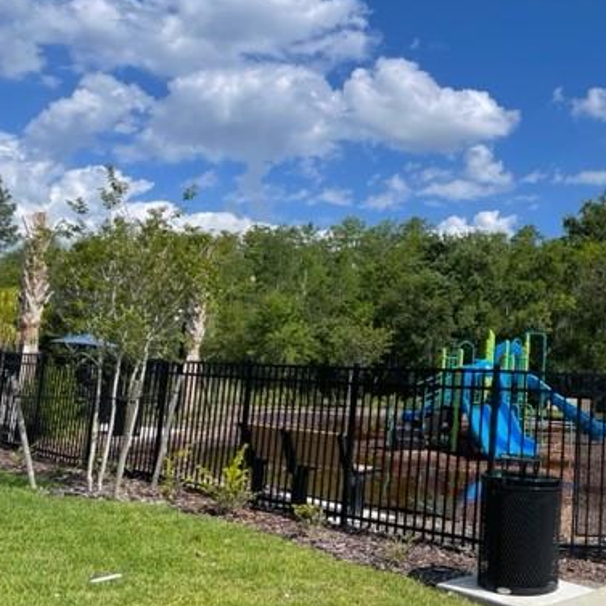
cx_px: 476
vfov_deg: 42.8
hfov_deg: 41.2
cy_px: 276
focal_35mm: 39
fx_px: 772
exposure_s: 1/4525
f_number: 1.6
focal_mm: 5.1
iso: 32
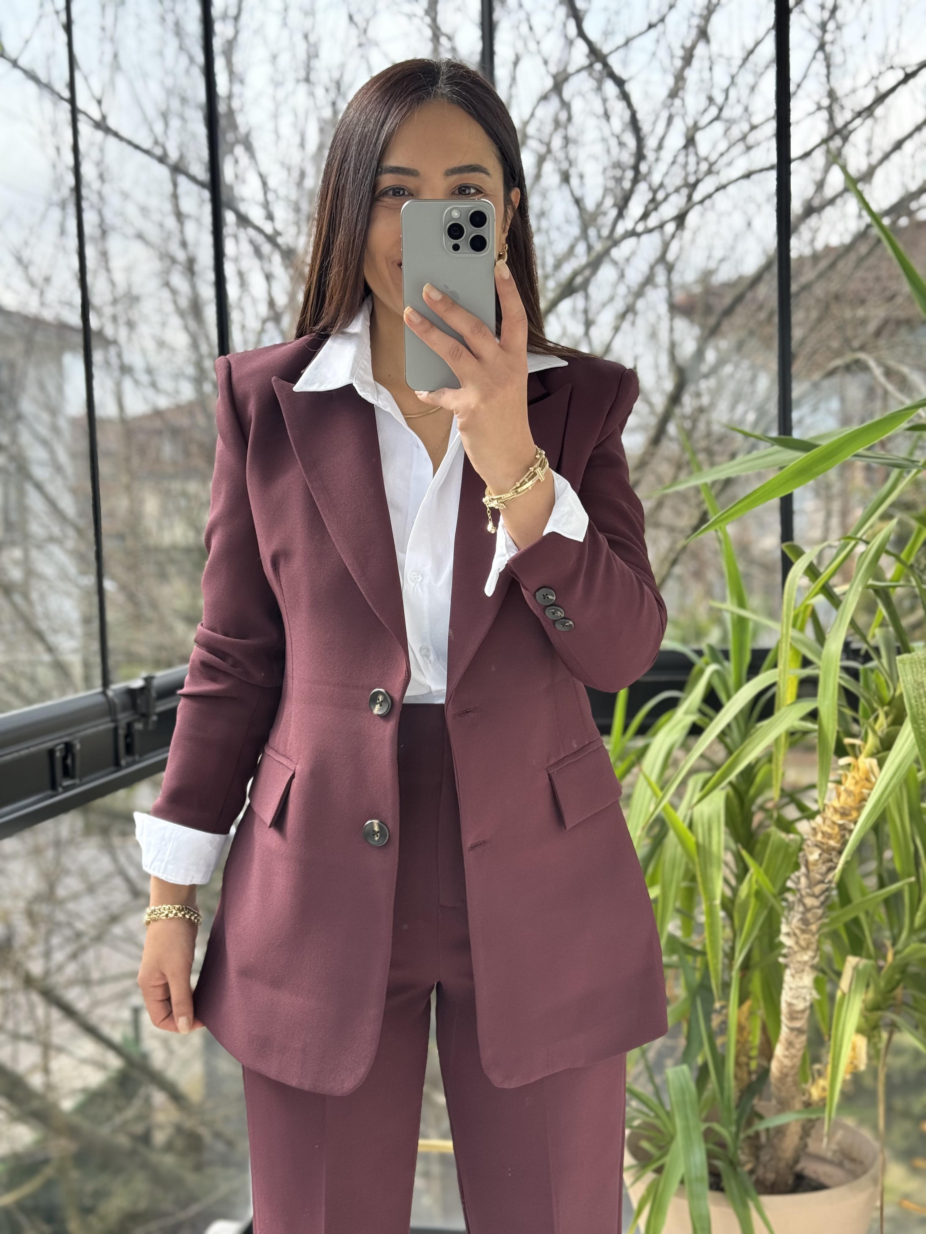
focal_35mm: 48
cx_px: 463
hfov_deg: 30.3
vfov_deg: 39.7
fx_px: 1712
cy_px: 617
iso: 64
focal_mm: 6.76
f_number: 1.78
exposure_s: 1/199
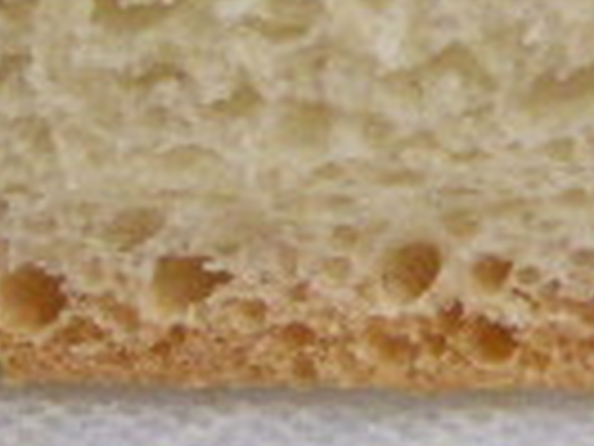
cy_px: -532
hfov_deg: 6.4
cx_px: 729
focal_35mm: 306
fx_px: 5251
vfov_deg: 4.8
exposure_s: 1/20
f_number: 3.2
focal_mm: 9.7
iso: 200
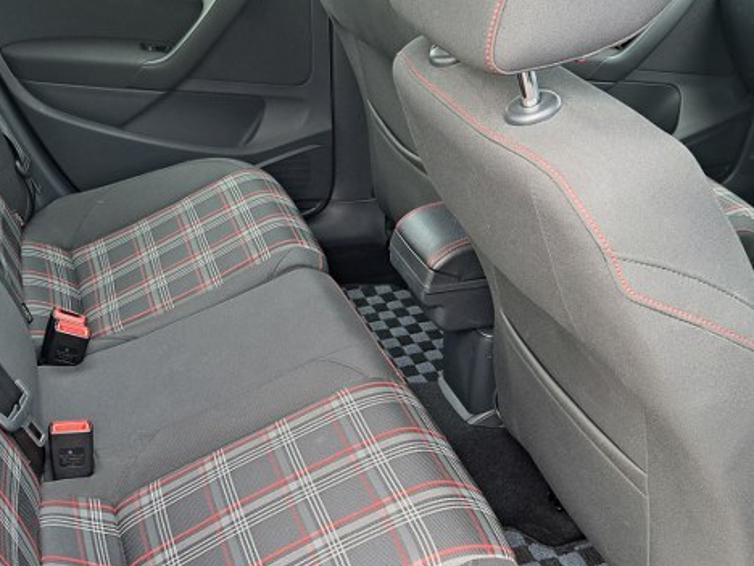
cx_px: 329
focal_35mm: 41
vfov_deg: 34.9
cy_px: 369
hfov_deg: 45.7
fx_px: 893
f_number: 1.8
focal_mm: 5.23
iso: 100
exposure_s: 1/50
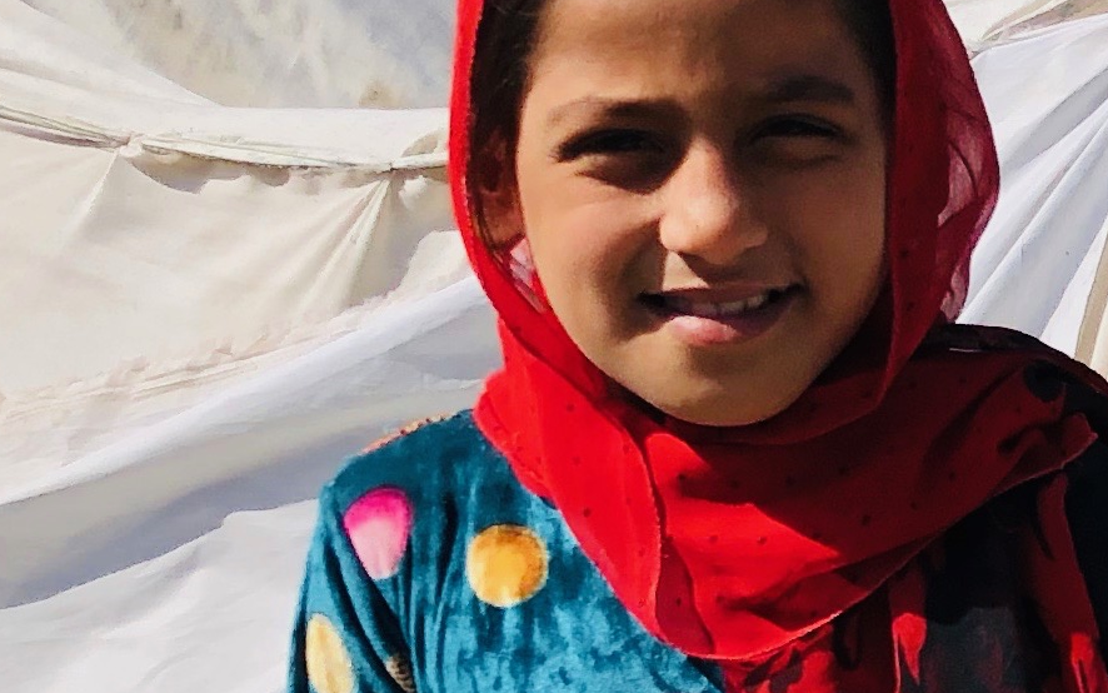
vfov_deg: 9.7
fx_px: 4077
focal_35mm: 135
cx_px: 1787
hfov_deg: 14.2
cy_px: 507
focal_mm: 3.99
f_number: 1.8
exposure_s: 1/1600
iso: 20
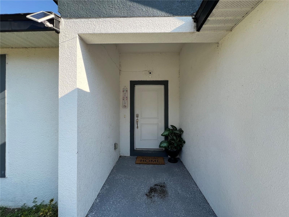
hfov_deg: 106.2
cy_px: 108
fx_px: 109
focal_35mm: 13
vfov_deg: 89.9
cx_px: 144
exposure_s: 1/364
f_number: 1.8
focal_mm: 1.57
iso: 32
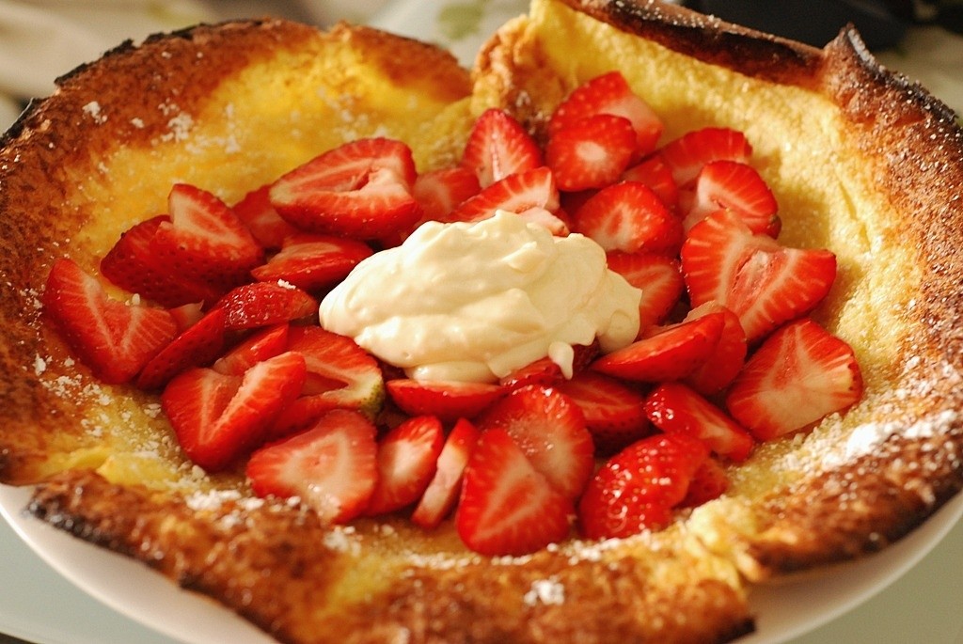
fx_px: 2008
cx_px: 482
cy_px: 322
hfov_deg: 27.0
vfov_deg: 18.2
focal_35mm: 75
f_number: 4
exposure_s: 1/30
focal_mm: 50
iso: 800
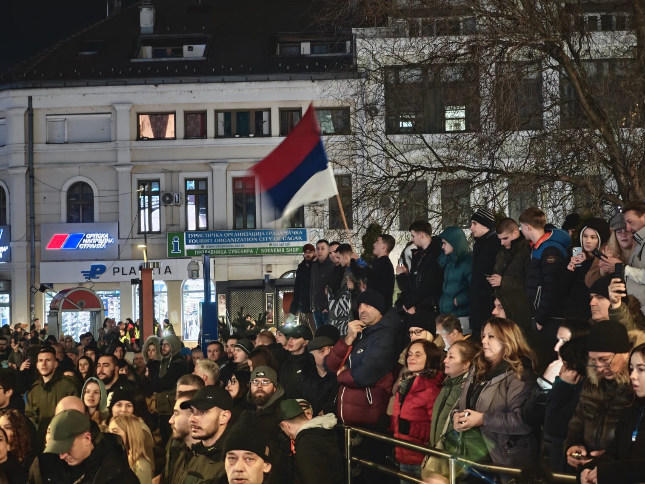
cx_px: 326
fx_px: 1416
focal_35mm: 76
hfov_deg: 25.7
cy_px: 239
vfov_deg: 19.4
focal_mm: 12.28
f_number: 1.8
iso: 1250
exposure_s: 1/16.7
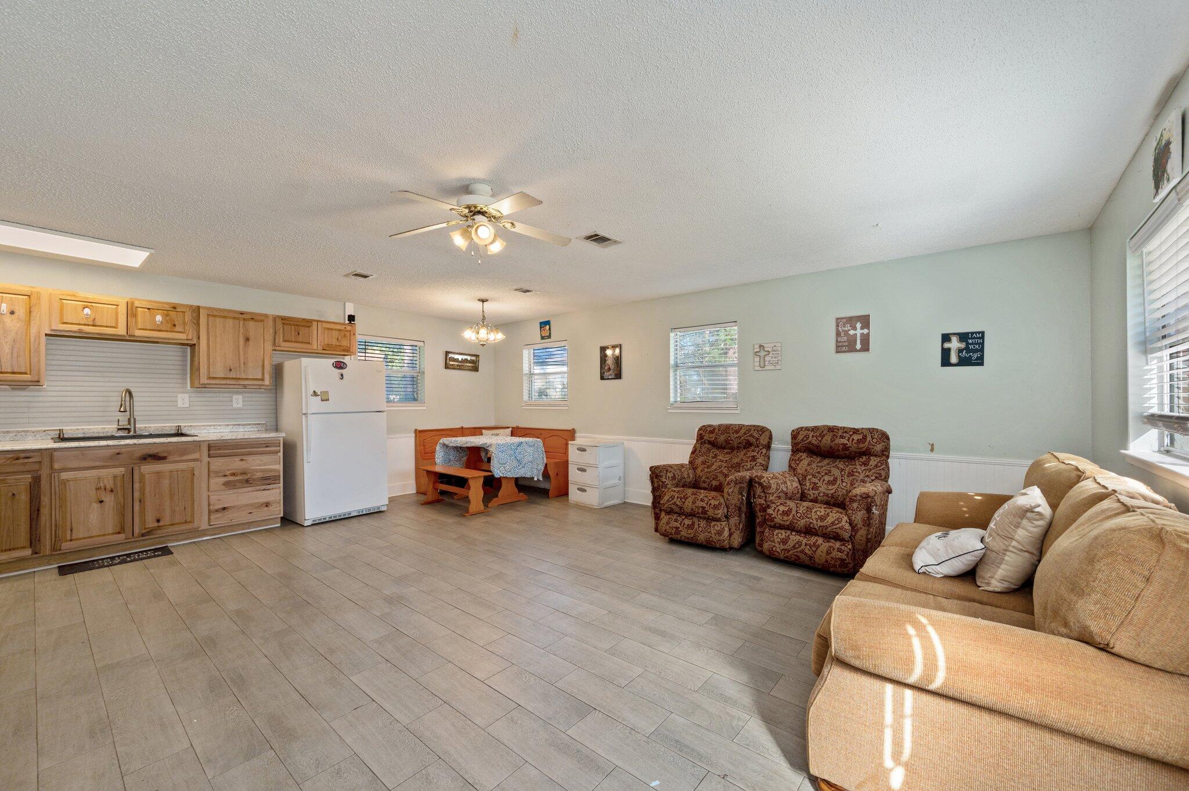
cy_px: 396
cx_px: 594
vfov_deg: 81.1
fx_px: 462
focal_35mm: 14
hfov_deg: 104.3
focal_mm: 14
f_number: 9
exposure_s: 1/40
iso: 500
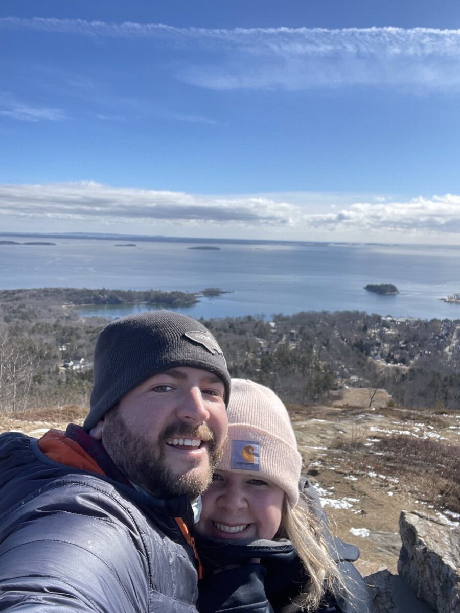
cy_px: 306
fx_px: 532
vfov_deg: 60.0
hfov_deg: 46.8
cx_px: 230
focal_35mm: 30
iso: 25
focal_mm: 2.71
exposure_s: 1/782
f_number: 2.2
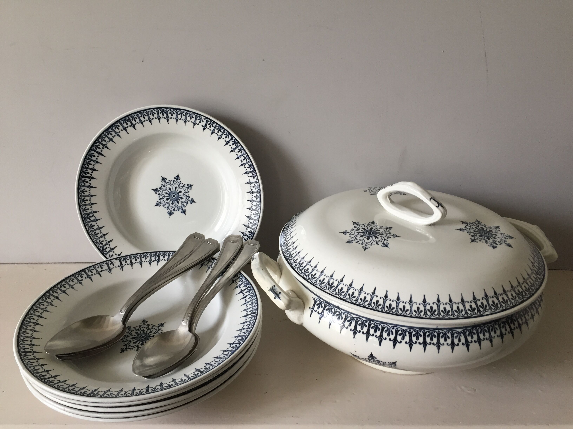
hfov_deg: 61.7
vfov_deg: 48.2
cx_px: 286
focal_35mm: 29
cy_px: 214
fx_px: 480
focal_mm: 4.15
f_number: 2.2
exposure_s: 1/33
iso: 80
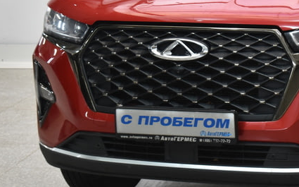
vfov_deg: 8.8
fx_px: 1213
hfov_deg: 13.9
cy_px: 17
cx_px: 280
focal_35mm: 149
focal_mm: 46
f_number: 5.3
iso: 900
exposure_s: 1/50
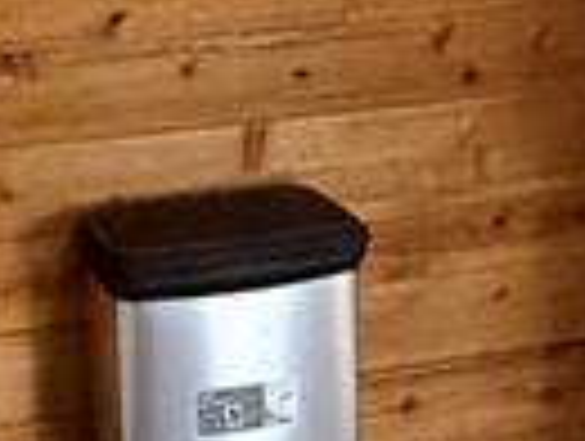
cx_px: 270
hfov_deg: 17.8
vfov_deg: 13.0
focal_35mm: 110
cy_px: -148
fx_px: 1862
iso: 400
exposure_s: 1/120
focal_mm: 2.22
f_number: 2.2
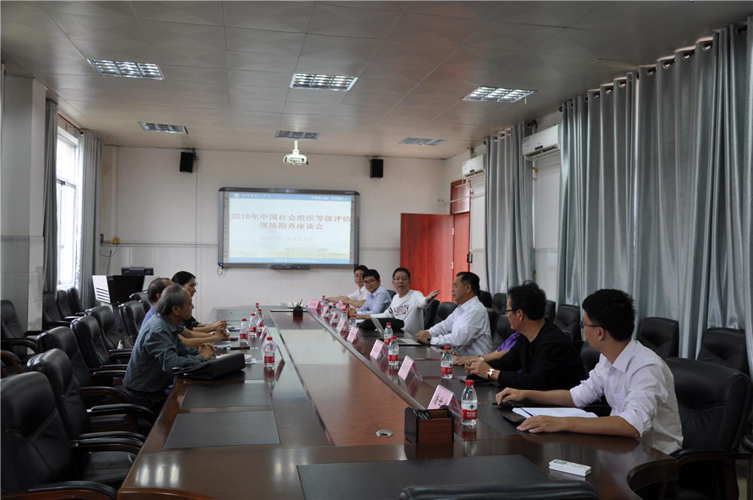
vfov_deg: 39.9
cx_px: 376
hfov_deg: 57.3
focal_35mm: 33
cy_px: 250
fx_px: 689
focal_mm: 22
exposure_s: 1/25
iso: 200
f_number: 3.8
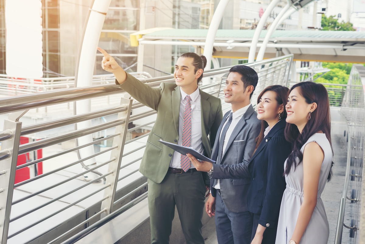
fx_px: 507
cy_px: 122
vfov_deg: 27.0
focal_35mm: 50
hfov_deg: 39.6
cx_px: 182
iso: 500
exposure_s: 1/200
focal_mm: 50
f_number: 4.5
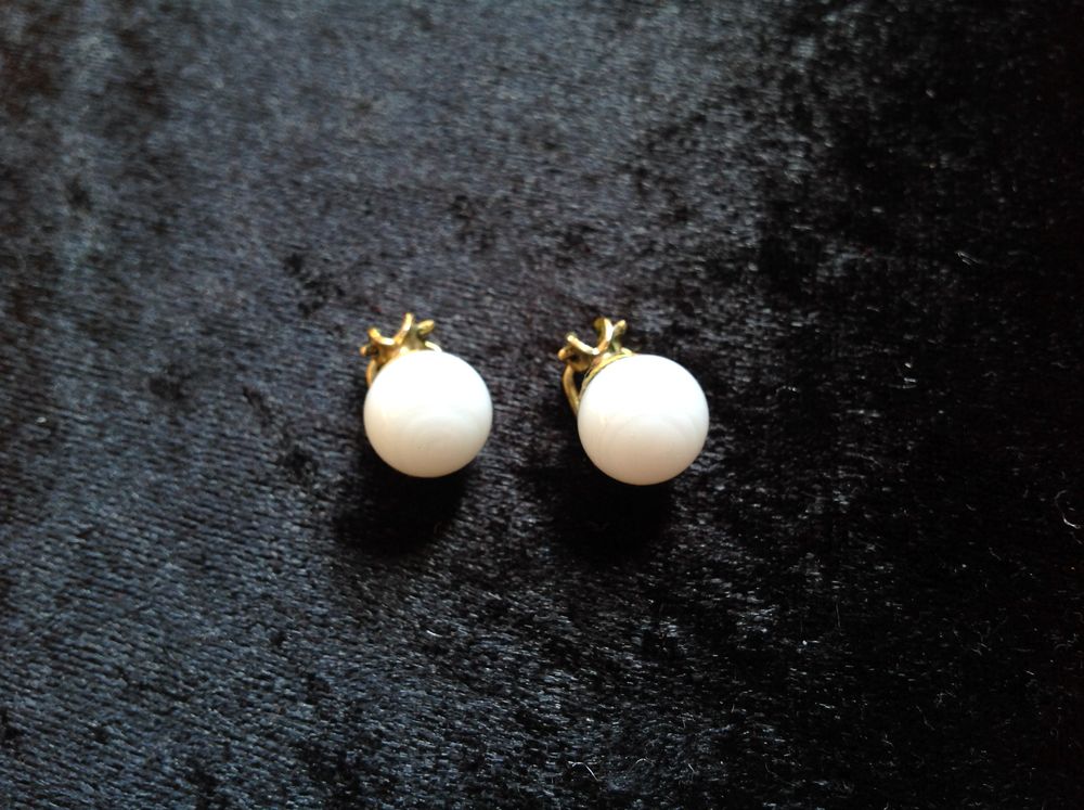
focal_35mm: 35
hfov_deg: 52.7
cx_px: 542
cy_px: 405
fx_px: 1094
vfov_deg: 40.6
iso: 64
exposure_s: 1/40
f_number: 2.4
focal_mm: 4.28
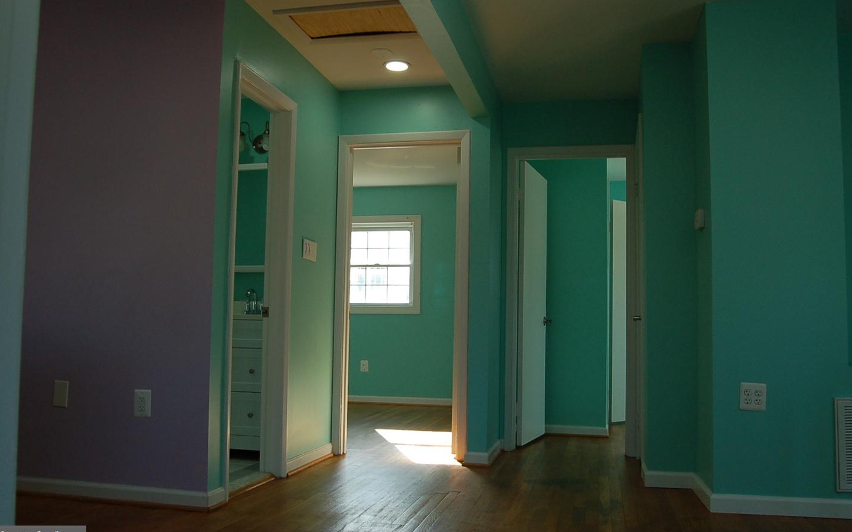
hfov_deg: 56.7
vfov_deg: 37.3
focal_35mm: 34
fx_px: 789
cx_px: 425
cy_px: 270
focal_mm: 22
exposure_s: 1/60
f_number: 8
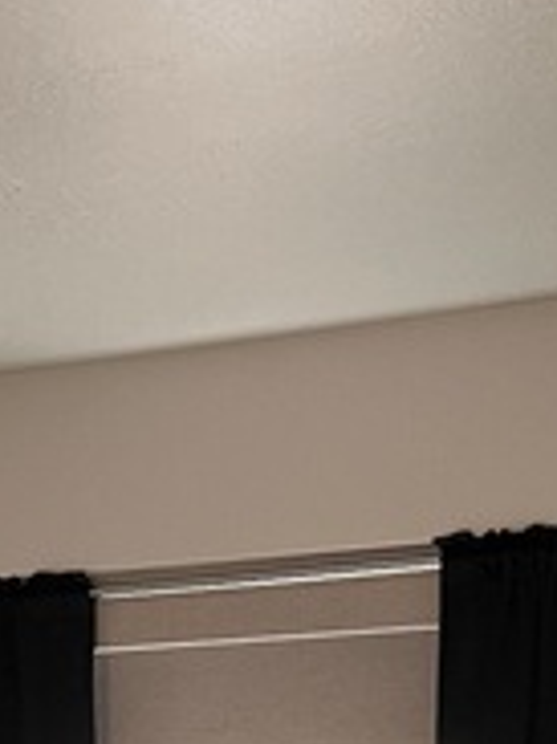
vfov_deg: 16.0
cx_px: -203
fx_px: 2341
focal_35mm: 109
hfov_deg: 13.0
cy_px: 1224
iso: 320
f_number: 1.5
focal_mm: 5.7
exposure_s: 1/60
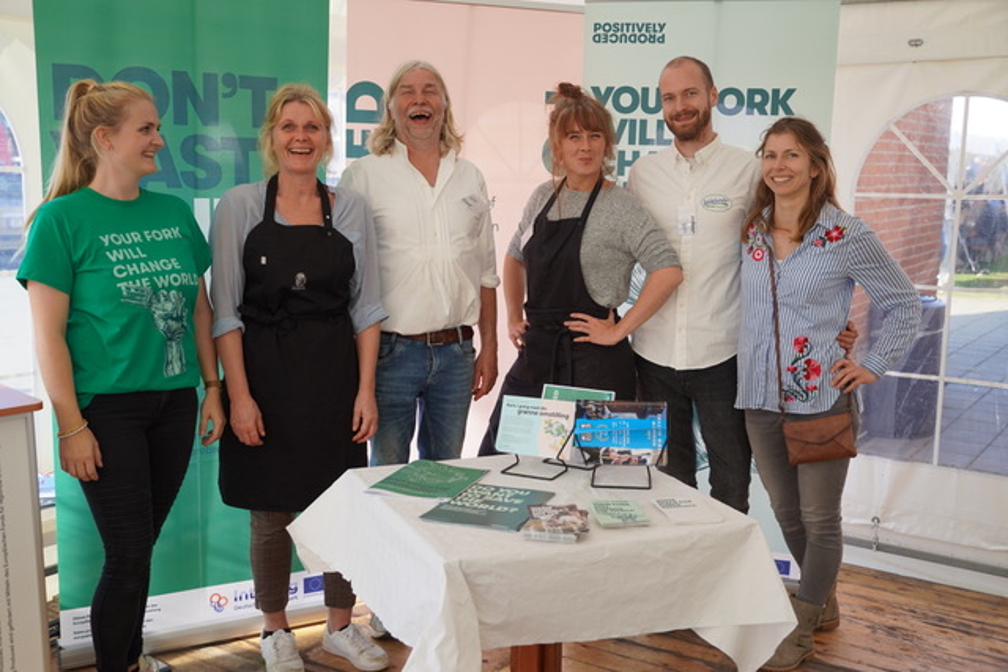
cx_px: 504
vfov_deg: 34.2
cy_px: 336
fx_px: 1092
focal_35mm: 39
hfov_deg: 49.5
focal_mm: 26
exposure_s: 1/160
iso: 160
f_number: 4
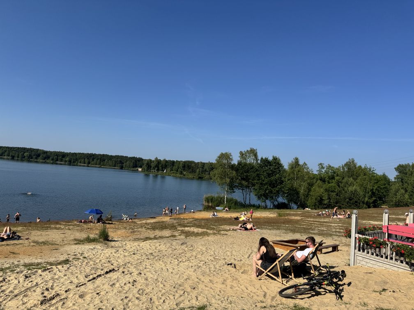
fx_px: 287
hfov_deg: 71.6
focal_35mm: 24
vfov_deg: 56.8
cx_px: 207
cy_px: 155
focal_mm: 6.76
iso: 80
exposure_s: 1/6410
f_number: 1.78
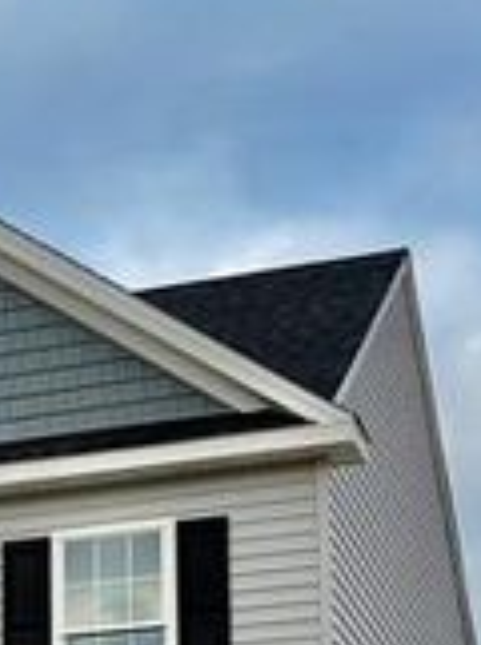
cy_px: 771
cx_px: -265
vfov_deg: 17.4
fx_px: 2009
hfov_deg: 12.9
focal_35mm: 108
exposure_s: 1/1364
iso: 50
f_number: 1.6
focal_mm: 5.96
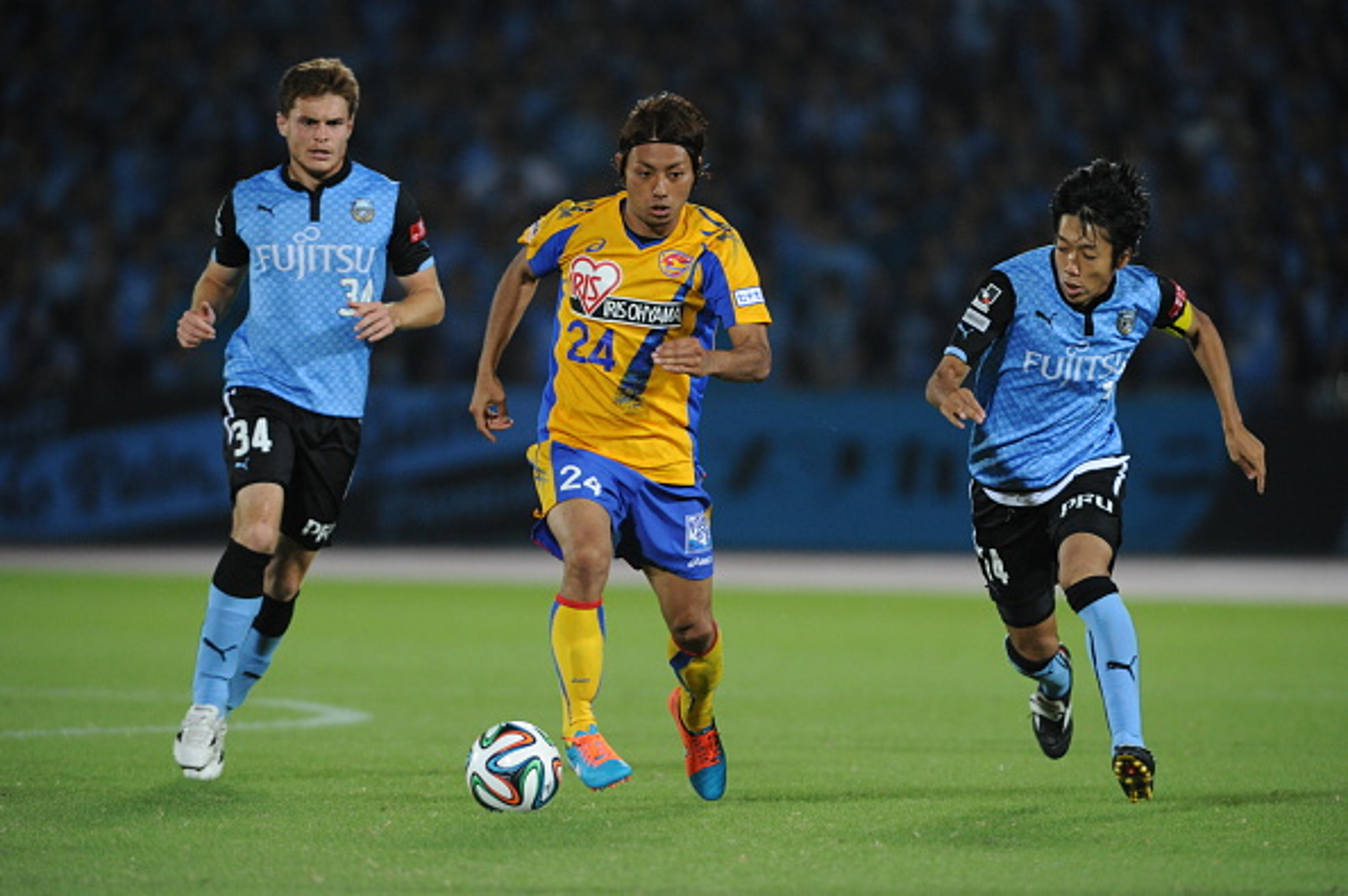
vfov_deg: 2.3
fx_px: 22447
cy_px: 448
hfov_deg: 3.4
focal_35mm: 600
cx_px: 674
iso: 5000
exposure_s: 1/1000
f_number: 5.6
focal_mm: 600
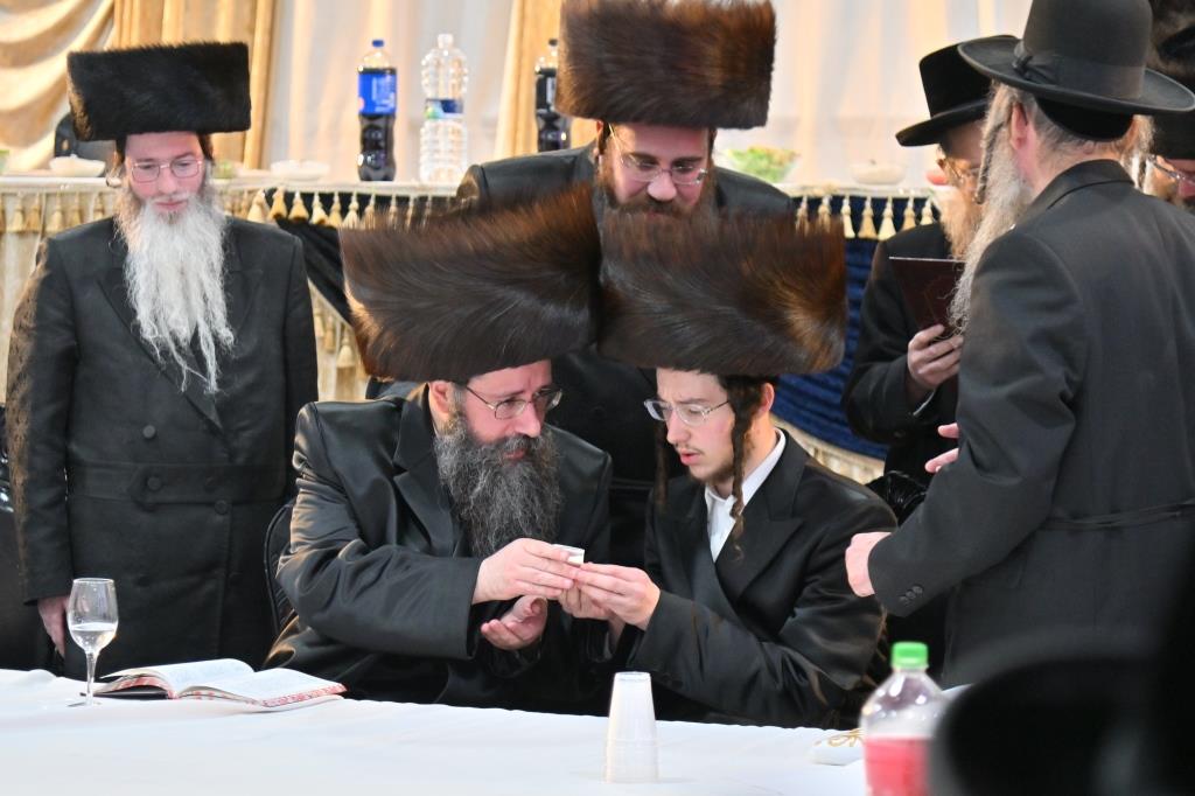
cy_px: 398
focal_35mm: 127
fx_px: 4214
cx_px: 598
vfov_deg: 10.8
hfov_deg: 16.1
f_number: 4
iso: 1000
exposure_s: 1/200
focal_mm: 85
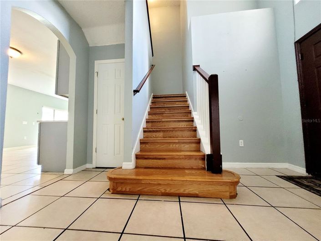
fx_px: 120
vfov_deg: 89.9
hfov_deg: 106.2
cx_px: 160
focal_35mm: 13
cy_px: 120
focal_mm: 1.74
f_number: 2.2
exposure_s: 1/60.2
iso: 400
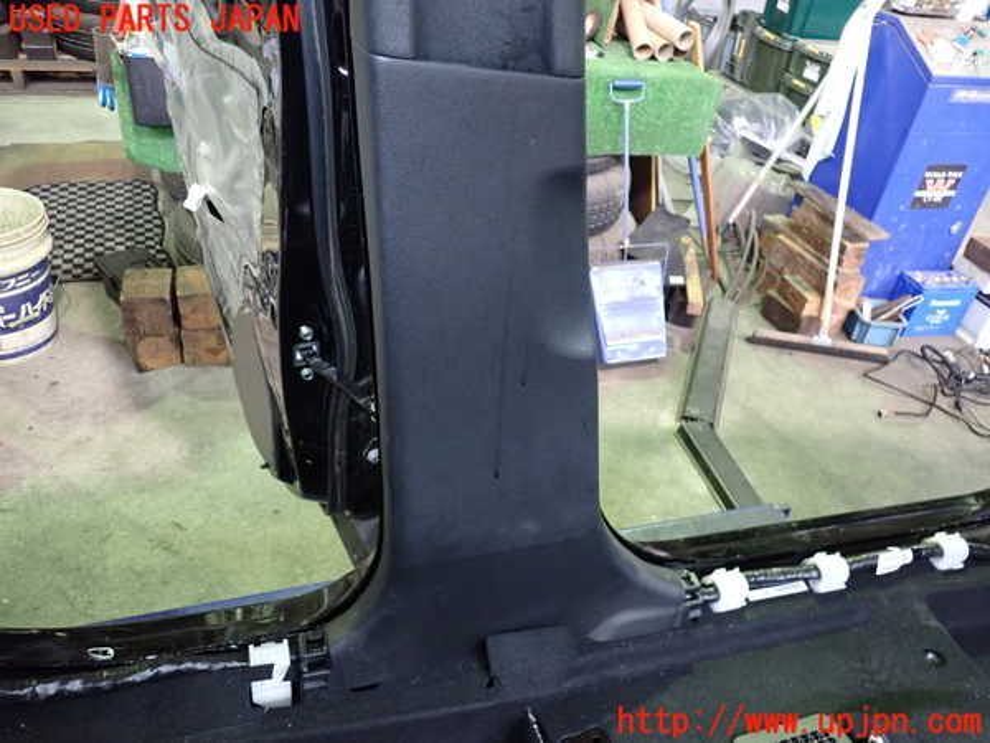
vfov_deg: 49.7
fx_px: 801
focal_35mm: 28
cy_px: 372
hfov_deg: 63.4
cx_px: 495
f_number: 2.2
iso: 800
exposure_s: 1/30
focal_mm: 5.05
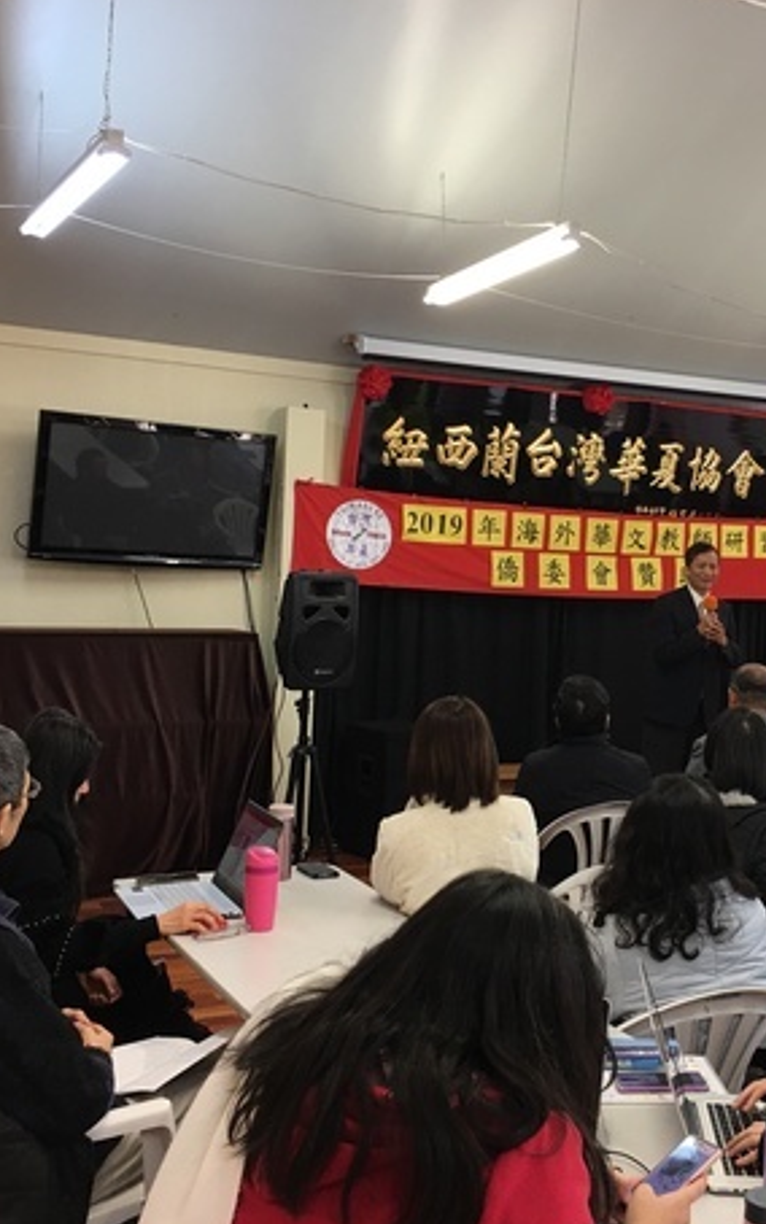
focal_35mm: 42
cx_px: 612
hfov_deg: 29.8
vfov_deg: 47.2
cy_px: 613
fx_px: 1402
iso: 50
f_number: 2.2
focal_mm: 4.15
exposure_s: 1/33
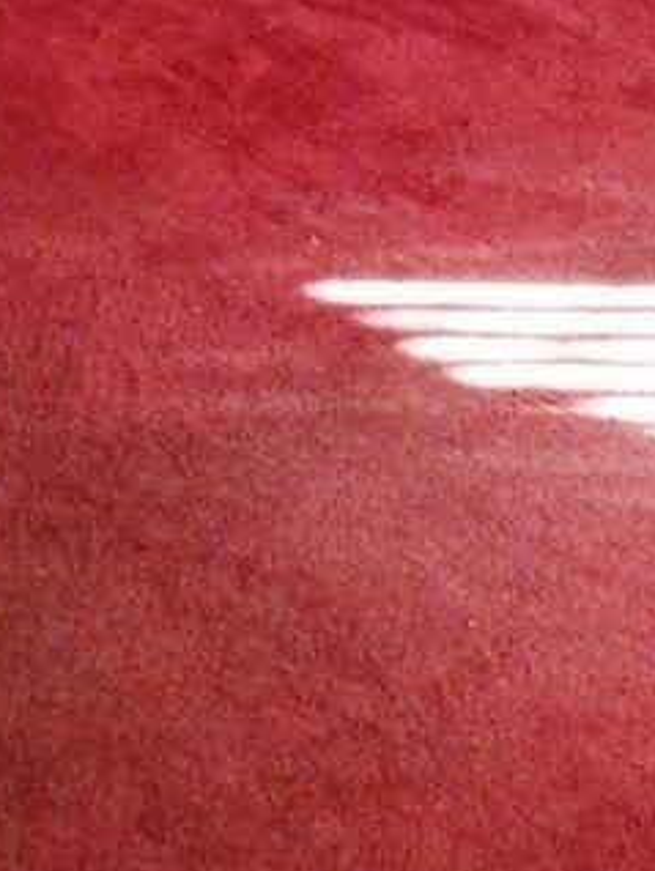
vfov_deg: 14.4
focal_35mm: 111
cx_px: 140
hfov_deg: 13.3
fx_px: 2797
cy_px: -926
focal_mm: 4
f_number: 3
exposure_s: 1/15
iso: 500
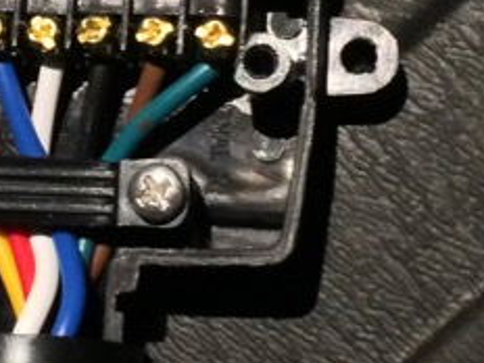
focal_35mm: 75
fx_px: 1049
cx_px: 77
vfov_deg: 19.4
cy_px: 59
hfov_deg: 25.4
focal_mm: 4.15
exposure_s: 1/25
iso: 250
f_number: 2.2
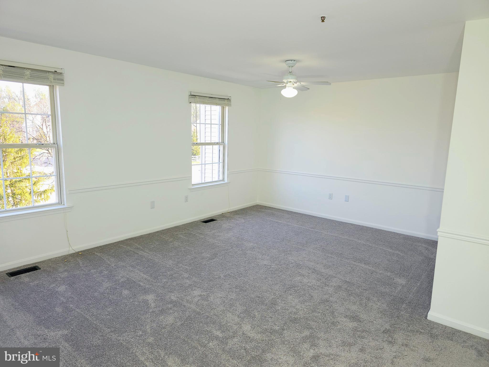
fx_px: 325
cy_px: 184
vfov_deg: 58.9
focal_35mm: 23
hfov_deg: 73.9
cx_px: 244
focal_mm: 6.3
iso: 25
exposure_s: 1/60
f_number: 1.7
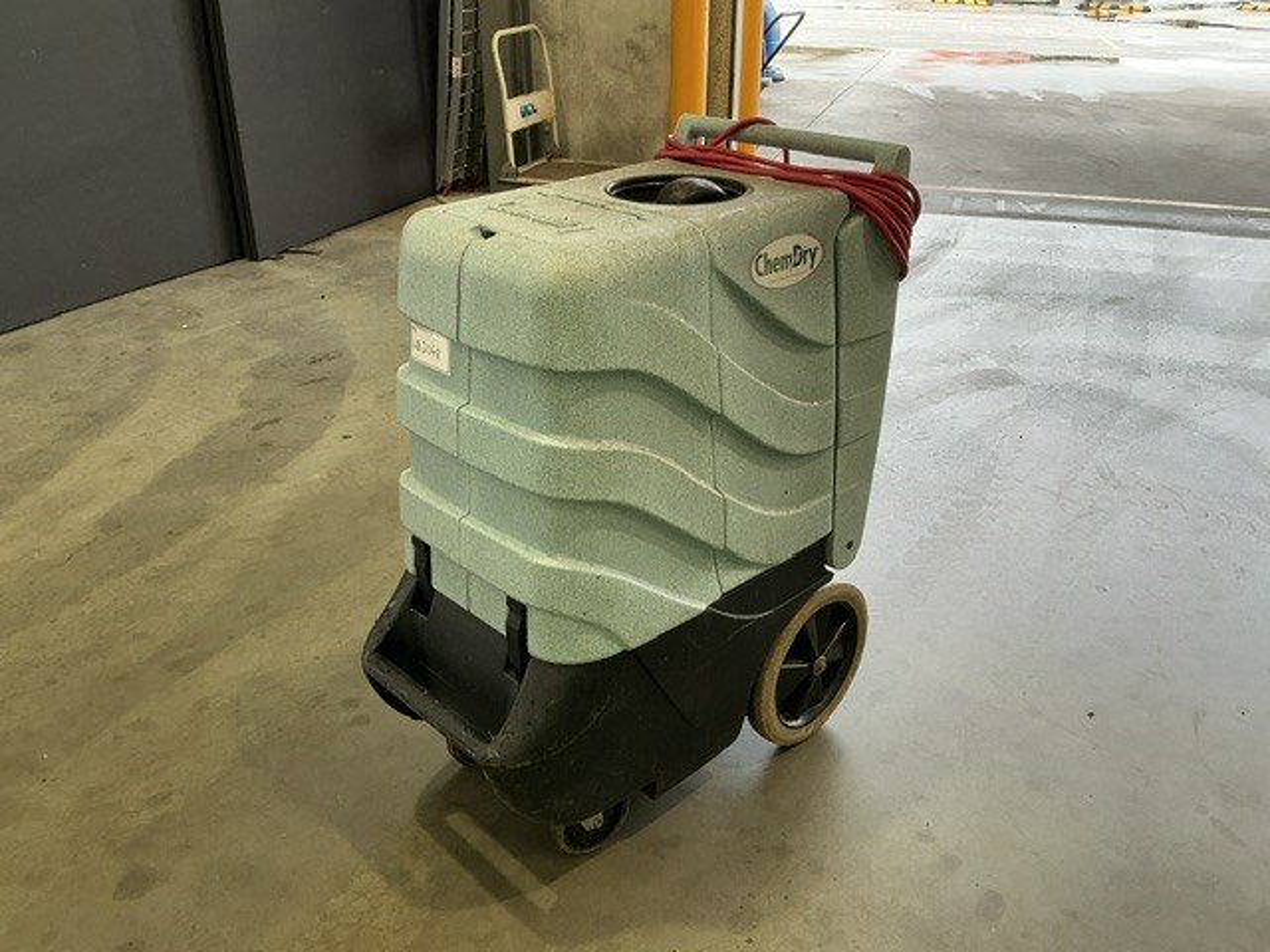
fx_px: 1064
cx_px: 635
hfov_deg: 61.7
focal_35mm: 29
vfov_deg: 48.2
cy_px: 476
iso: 64
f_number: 1.8
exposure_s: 1/50
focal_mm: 3
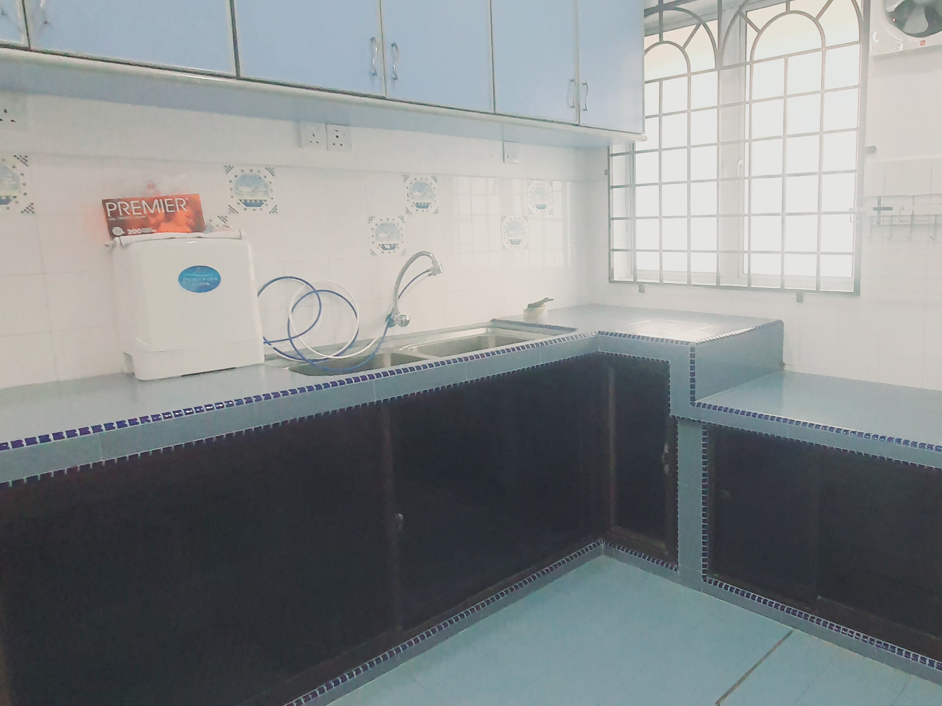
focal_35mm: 24
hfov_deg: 69.8
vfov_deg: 56.7
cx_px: 618
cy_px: 323
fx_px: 653
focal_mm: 1.8
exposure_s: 1/50
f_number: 2.2
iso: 250
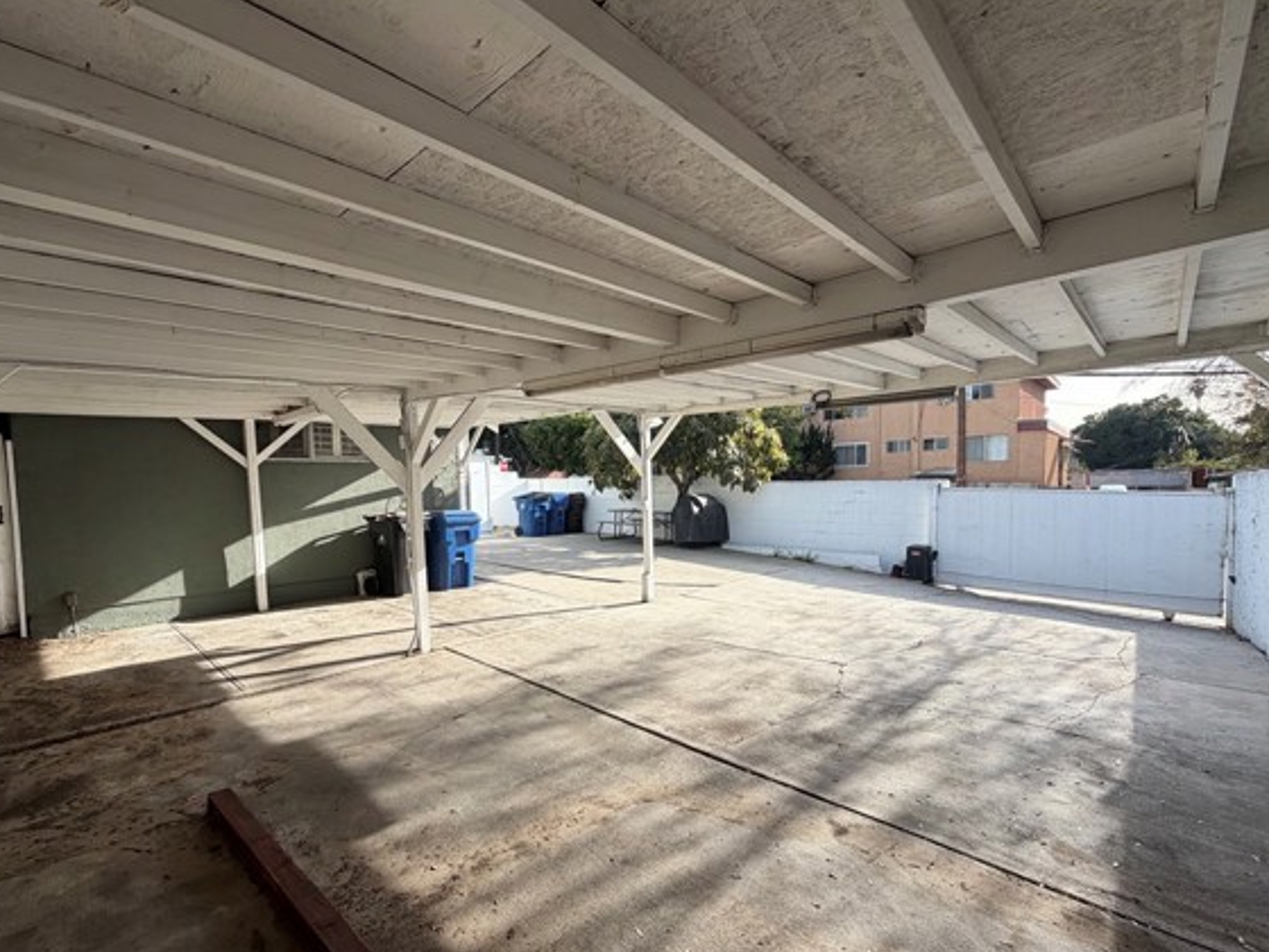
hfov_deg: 94.5
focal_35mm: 16
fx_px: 587
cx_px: 621
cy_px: 521
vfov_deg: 77.9
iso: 50
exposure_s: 1/502
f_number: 2.2
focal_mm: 2.22
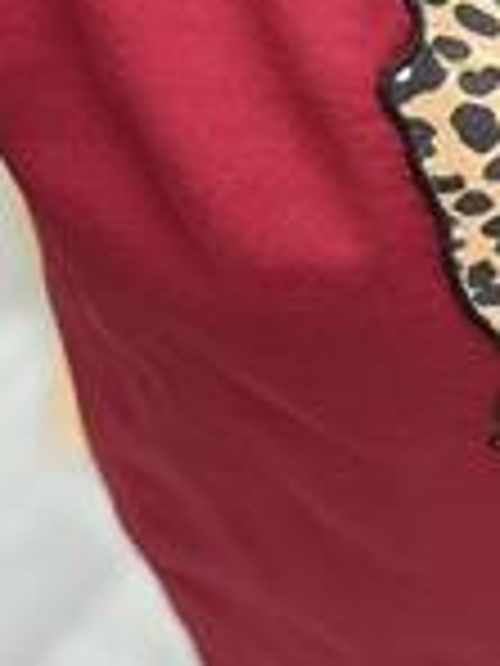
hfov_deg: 17.4
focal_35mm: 81
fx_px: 1560
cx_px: 604
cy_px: -140
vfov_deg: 22.2
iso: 160
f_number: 1.9
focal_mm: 2.69
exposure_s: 1/50
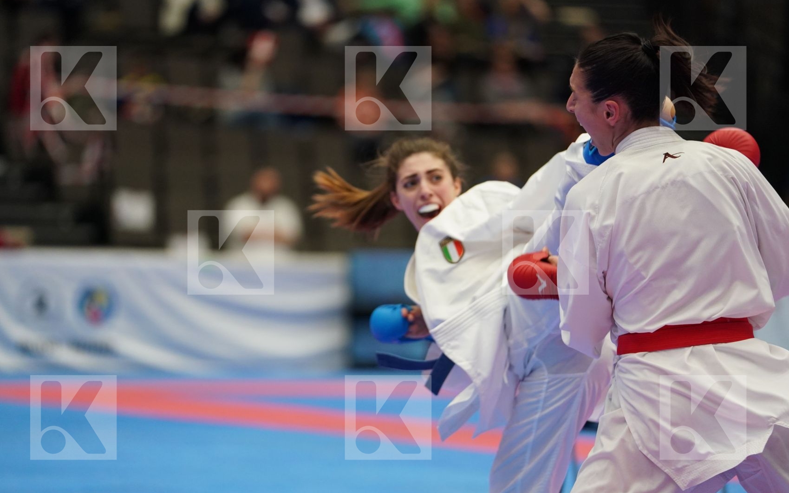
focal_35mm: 216
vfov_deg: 6.1
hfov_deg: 9.7
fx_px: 4645
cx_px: 388
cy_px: 253
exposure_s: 1/1000
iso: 2000
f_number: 2.8
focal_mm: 200
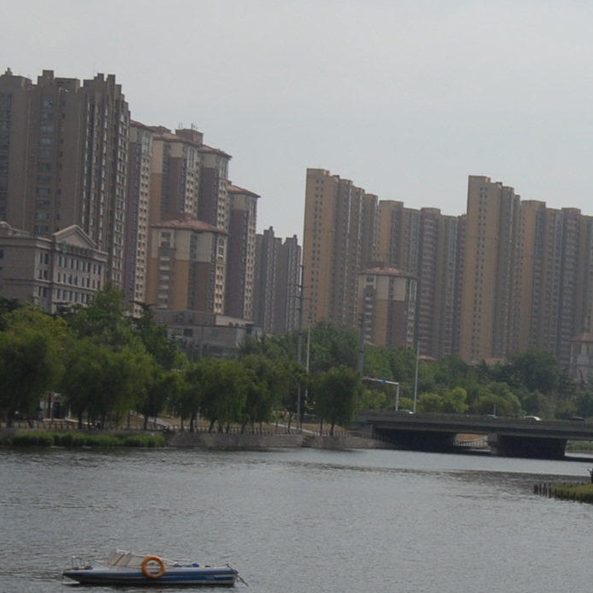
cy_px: 496
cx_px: 761
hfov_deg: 14.2
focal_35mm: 118
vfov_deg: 14.7
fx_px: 2287
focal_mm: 22
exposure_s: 1/400
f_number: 8
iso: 100
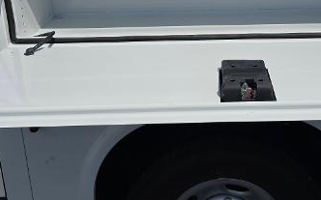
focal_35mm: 47
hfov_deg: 41.9
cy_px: 19
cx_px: 222
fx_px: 411
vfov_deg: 26.4
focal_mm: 6.3
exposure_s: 1/1864
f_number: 1.7
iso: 12
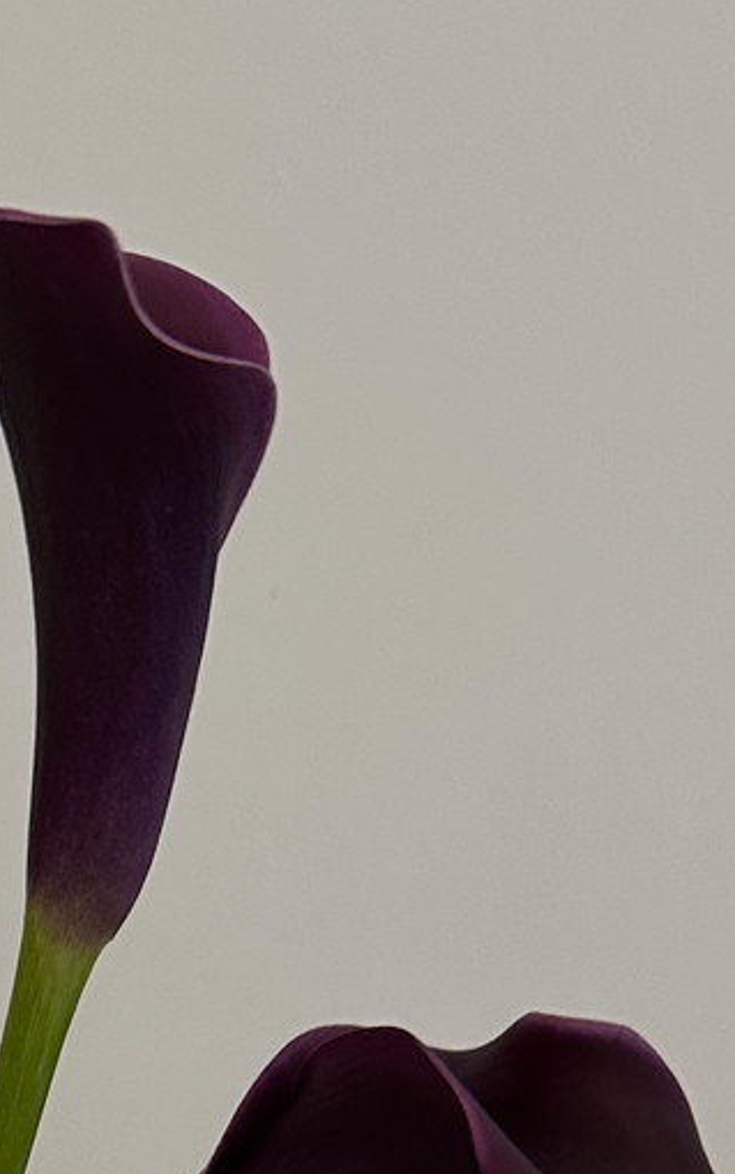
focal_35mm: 85
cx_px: -362
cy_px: 1877
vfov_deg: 20.1
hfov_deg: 14.4
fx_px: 2723
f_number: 1.78
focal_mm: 6.86
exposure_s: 1/60
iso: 250
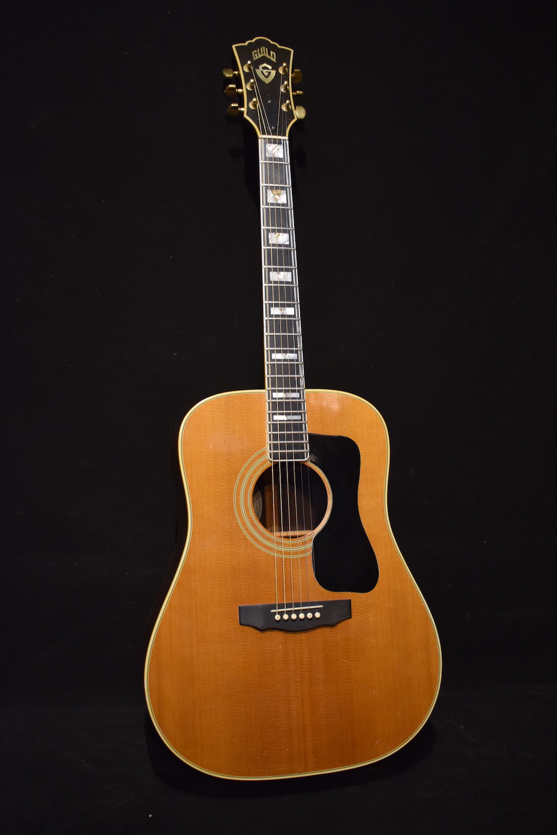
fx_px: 801
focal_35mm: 34
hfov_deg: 38.4
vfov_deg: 55.1
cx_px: 278
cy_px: 418
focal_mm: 23
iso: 2200
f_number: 3.8
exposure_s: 1/30
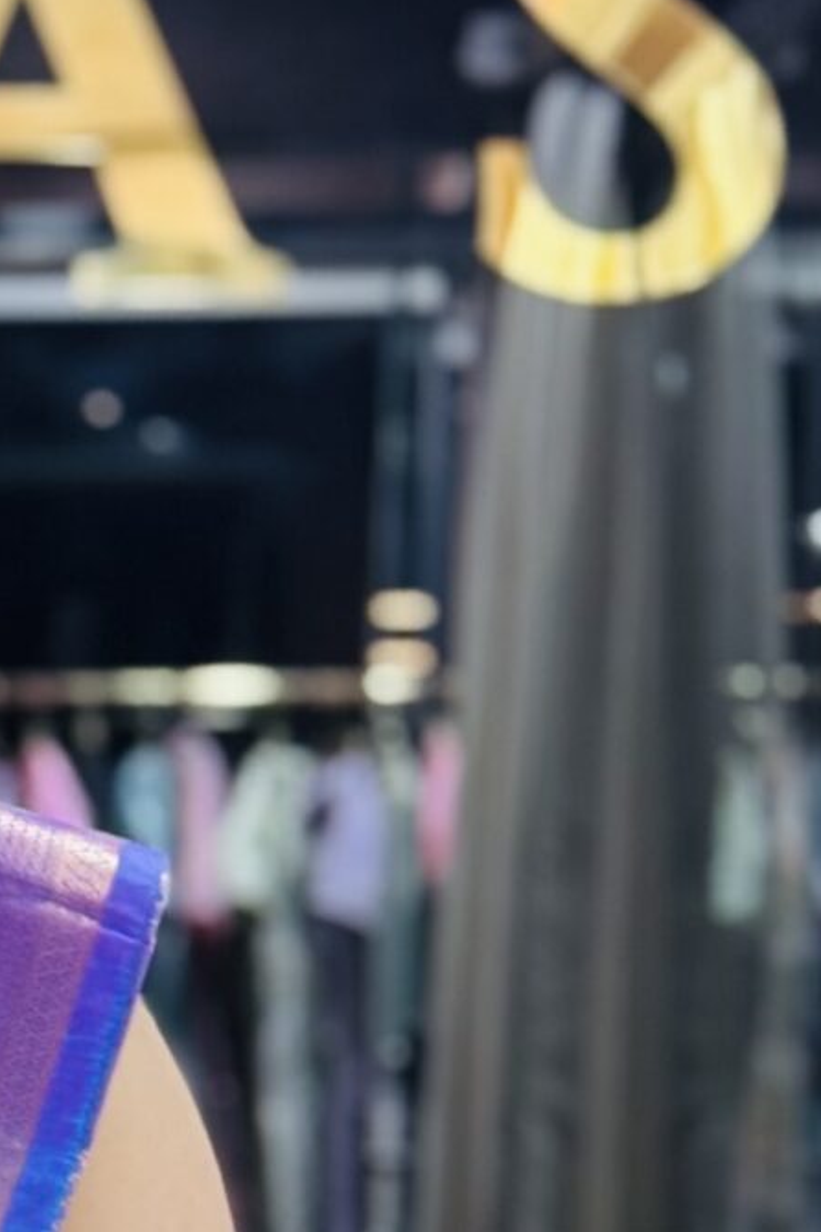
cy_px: 1517
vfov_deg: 10.6
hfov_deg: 7.0
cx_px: -666
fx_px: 6533
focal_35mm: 191
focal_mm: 6.76
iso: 200
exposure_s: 1/33
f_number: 1.78
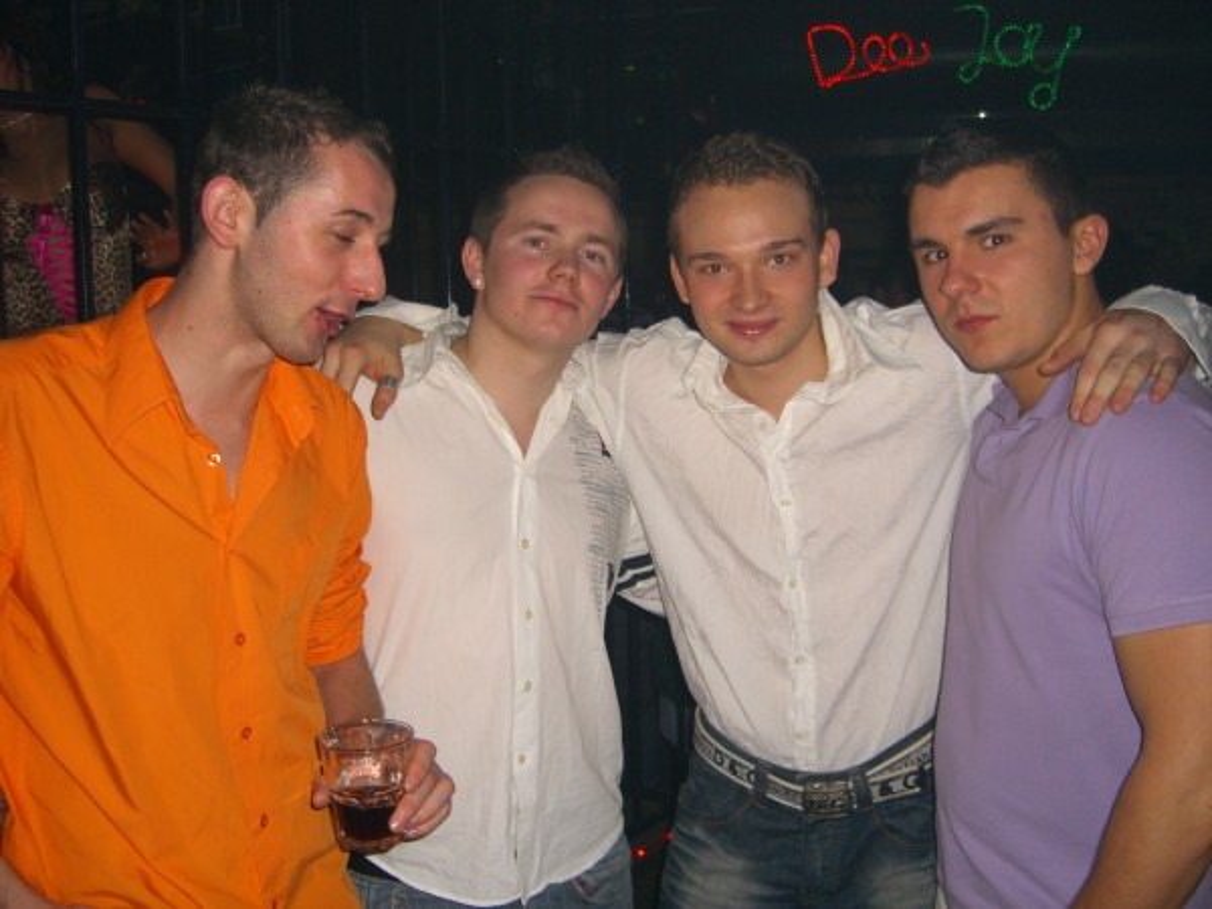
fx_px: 1330
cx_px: 606
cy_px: 454
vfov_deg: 37.7
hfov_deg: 49.0
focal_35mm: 38
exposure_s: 1/60
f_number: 2.8
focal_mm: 7.9
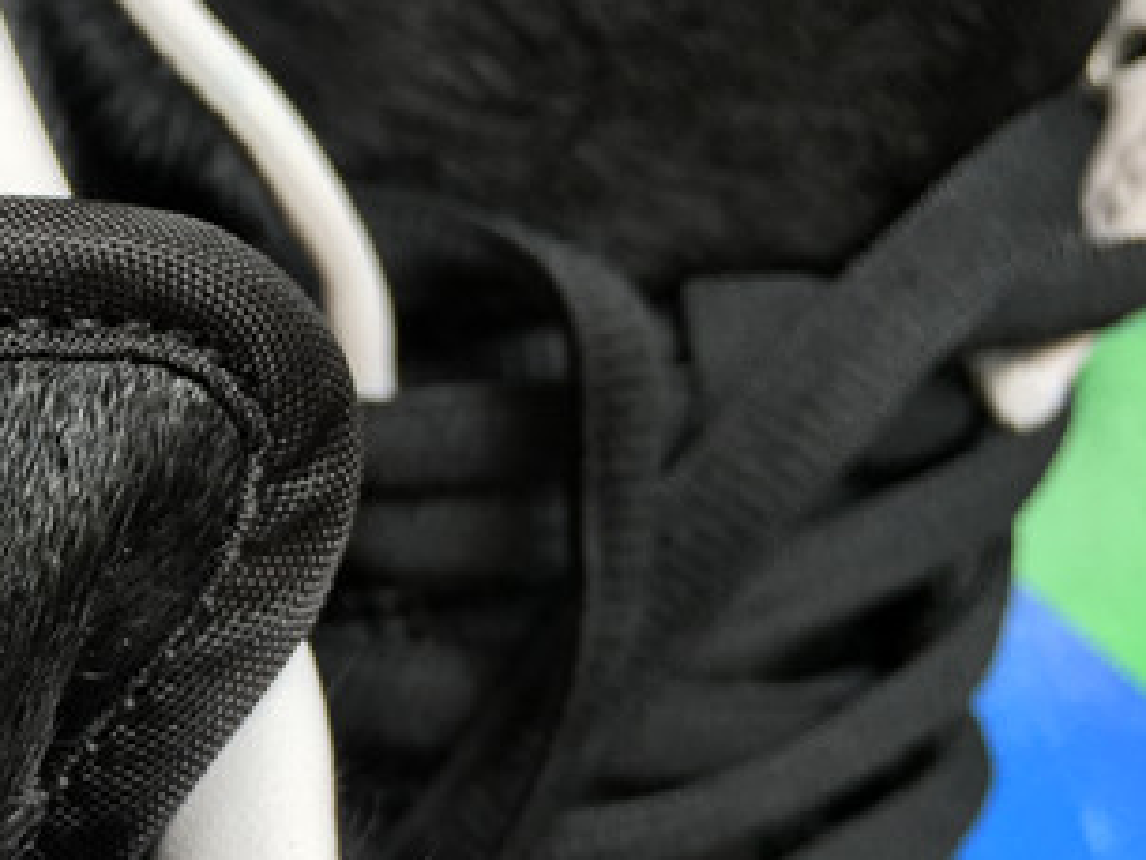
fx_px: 2517
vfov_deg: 19.3
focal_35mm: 76
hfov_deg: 23.0
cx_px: -312
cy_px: 612
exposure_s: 1/100
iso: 25
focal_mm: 4.15
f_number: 2.2
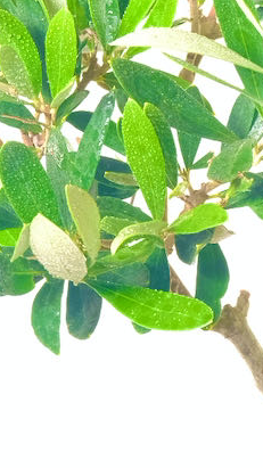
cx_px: 310
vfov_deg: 7.3
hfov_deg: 4.1
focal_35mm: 297
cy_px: 371
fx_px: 3684
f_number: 11
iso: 1600
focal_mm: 60.7
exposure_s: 1/13
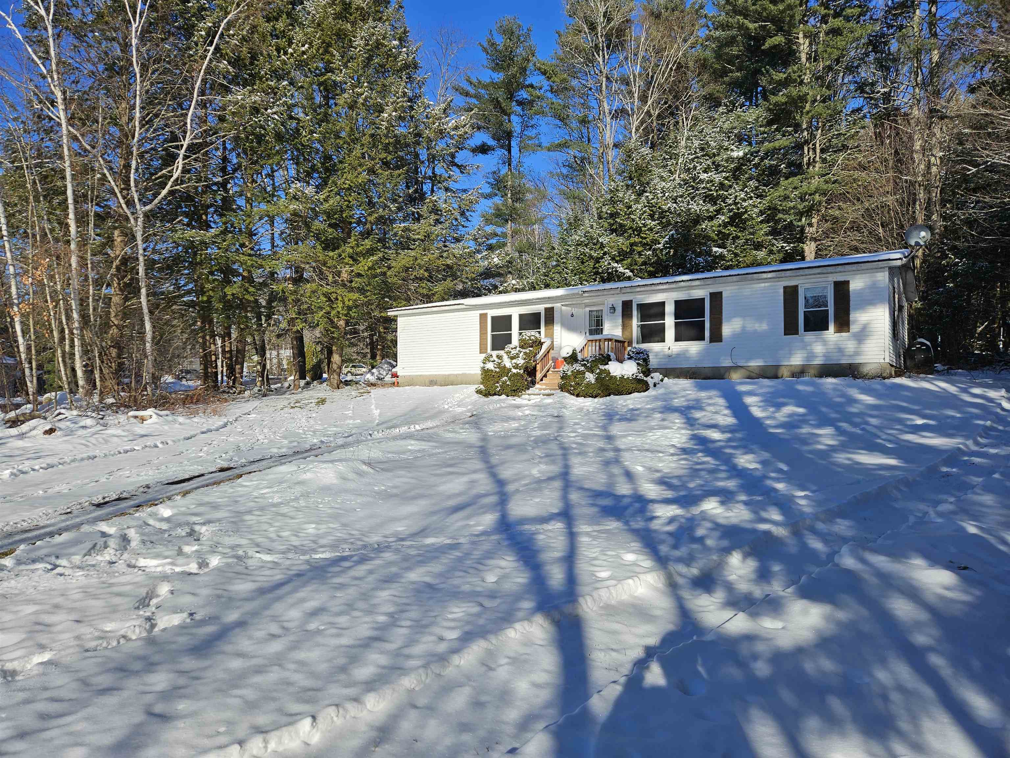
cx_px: 505
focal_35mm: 23
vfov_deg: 58.9
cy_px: 379
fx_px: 671
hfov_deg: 73.9
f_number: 1.8
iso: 25
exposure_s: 1/2163
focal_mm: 5.4
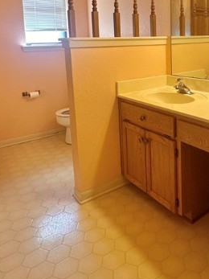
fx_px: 250
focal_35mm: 31
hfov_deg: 44.9
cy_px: 71
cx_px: 136
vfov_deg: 55.6
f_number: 2.2
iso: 250
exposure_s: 1/120
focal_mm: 2.22
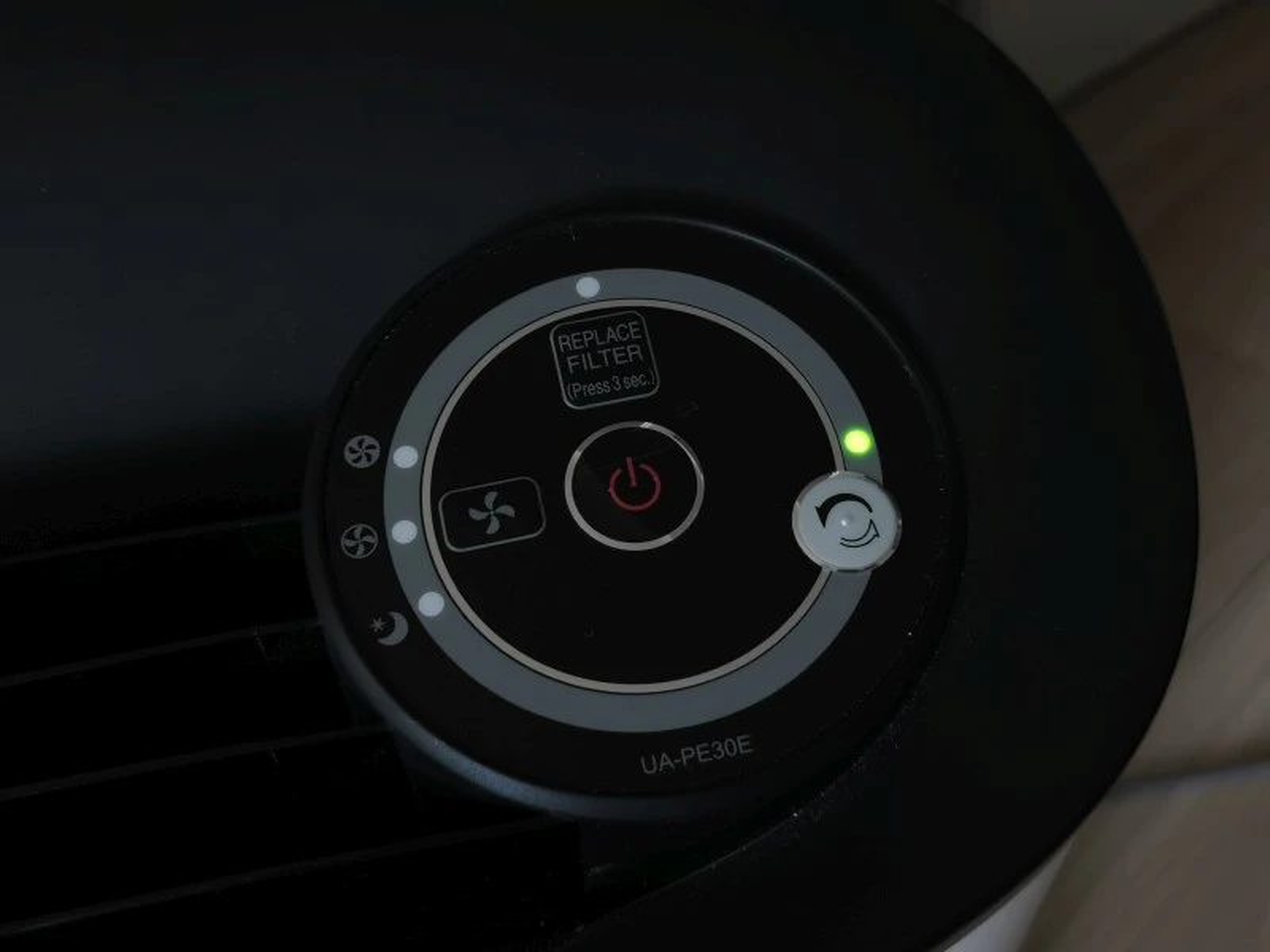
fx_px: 1468
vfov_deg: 36.0
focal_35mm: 40
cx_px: 635
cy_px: 476
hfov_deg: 46.8
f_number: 1.6
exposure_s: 1/60
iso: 160
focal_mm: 5.56
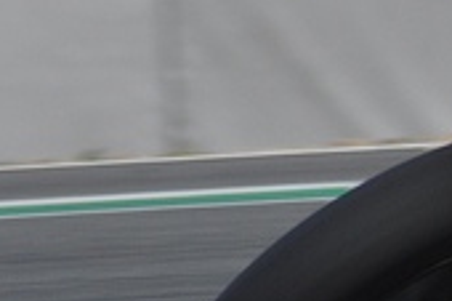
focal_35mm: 1554
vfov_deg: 0.9
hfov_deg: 1.3
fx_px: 19492
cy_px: 25
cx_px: 997
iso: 400
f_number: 9
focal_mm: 220
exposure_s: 1/500
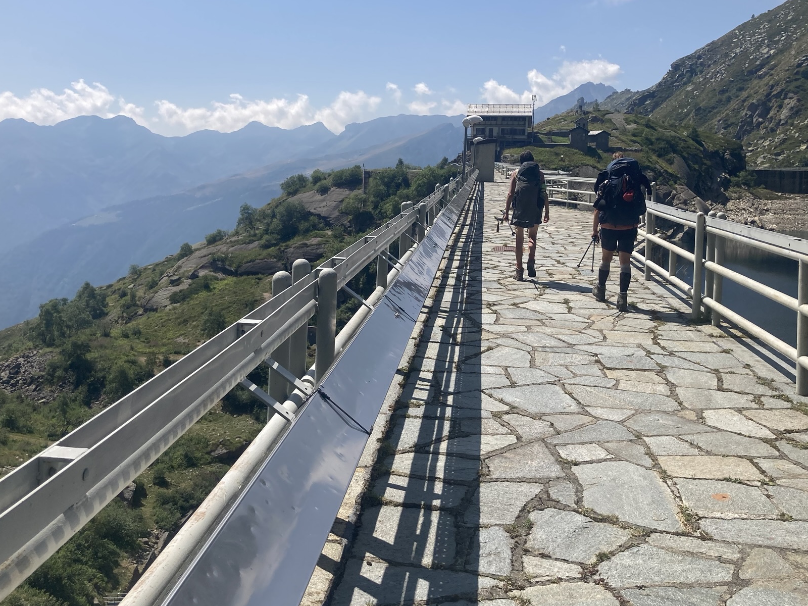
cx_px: 421
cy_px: 238
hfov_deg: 52.6
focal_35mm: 35
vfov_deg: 40.5
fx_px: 817
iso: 20
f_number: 1.8
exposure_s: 1/3205
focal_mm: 3.99
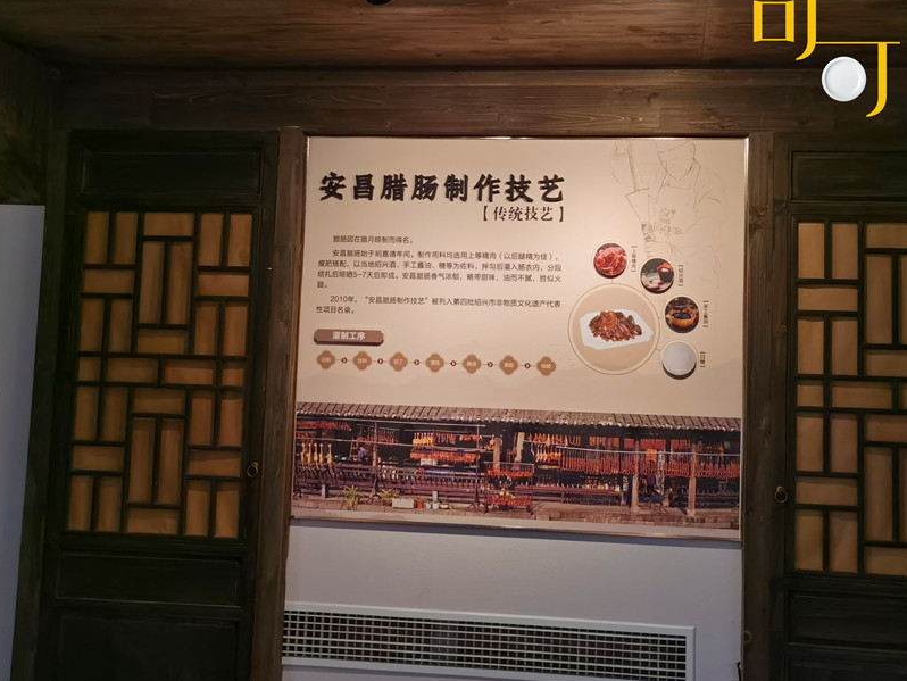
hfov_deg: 41.1
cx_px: 516
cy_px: 274
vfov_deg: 31.4
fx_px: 1206
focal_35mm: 46
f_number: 1.6
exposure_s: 1/50
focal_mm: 5.56
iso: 250
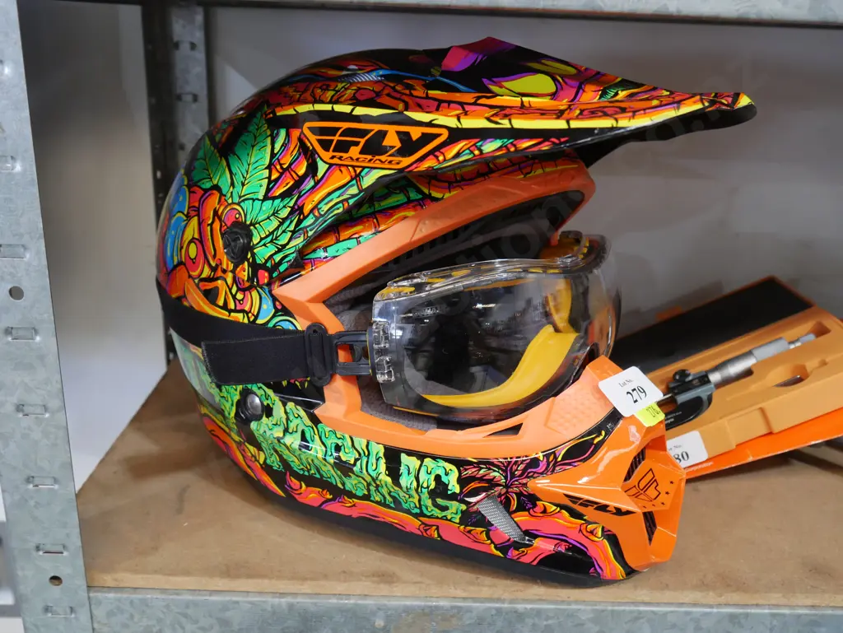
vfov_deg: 41.8
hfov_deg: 53.9
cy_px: 316
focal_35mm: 34
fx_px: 828
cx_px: 422
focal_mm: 17
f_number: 4.5
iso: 1000
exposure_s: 1/60
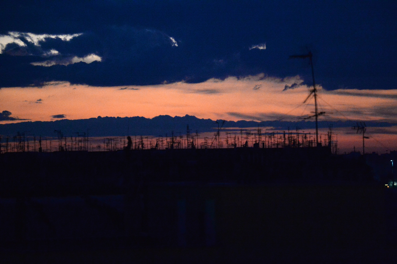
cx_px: 198
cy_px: 132
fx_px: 2425
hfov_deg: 9.4
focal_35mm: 220
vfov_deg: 6.2
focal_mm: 220
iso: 6400
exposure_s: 1/250
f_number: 5.3
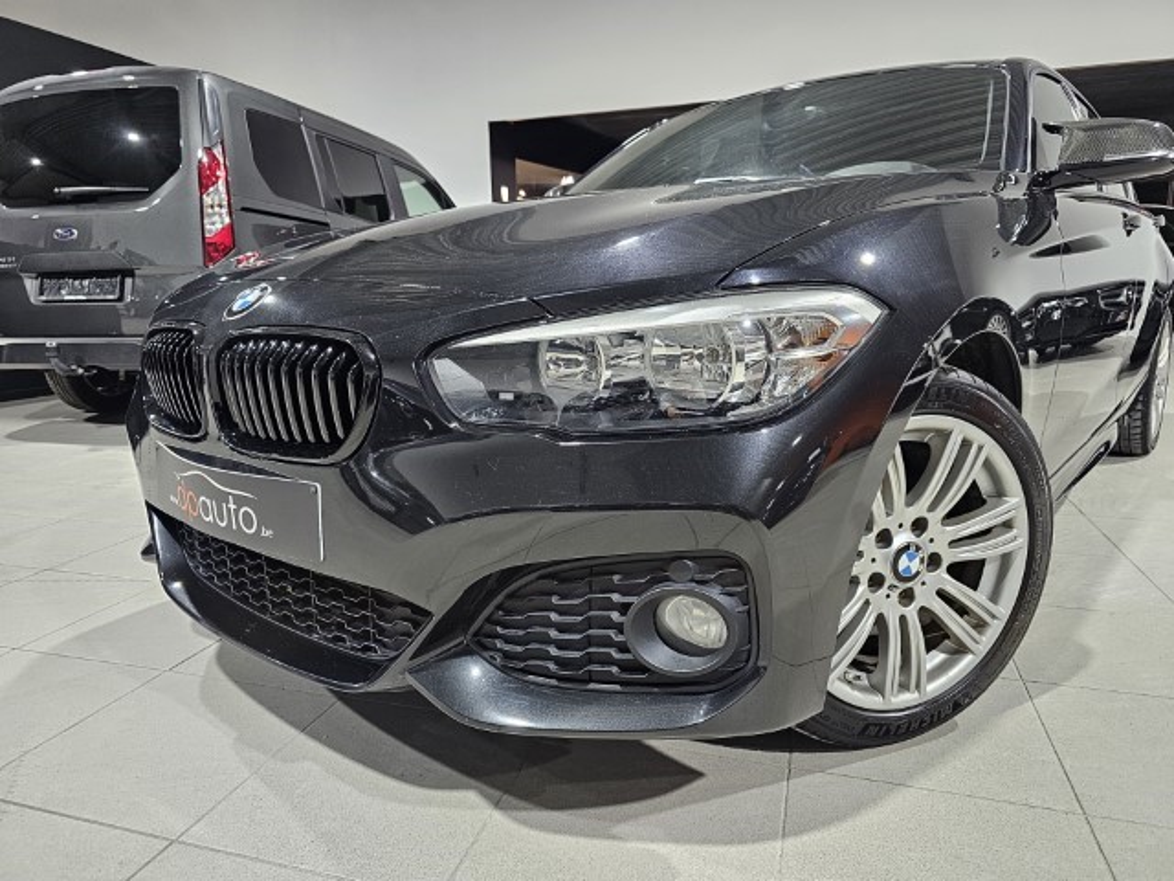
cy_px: 440
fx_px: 780
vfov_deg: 58.9
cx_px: 587
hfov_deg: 73.9
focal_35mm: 23
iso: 400
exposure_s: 1/142
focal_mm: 6.3
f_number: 1.7
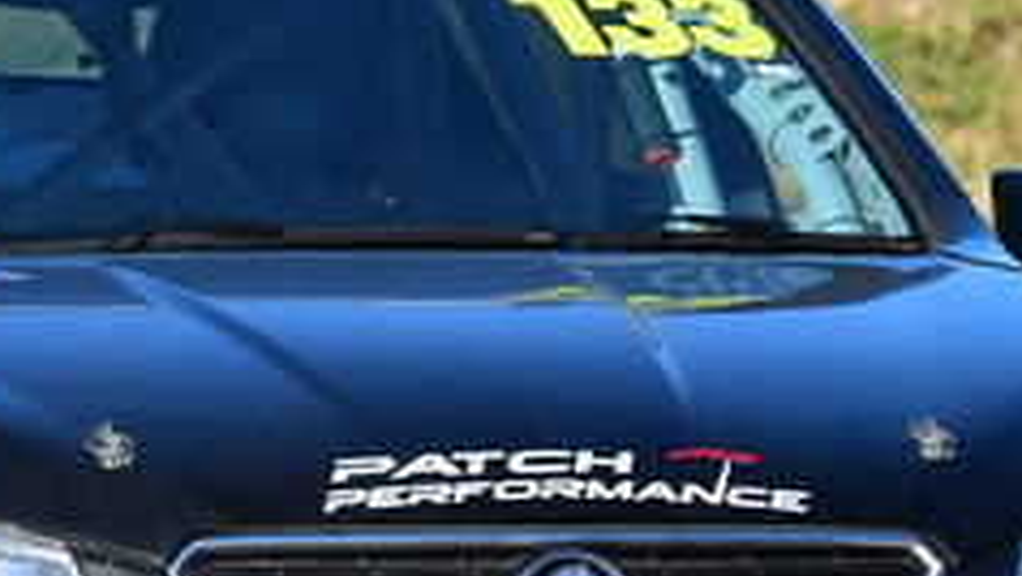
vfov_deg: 0.5
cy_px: 383
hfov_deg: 0.9
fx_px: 63074
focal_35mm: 2327
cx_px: 146
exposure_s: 1/640
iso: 800
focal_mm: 440
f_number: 11
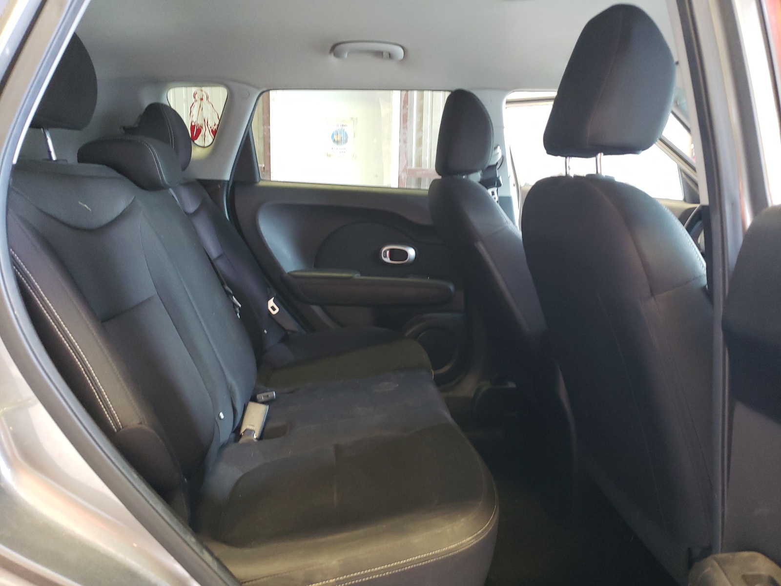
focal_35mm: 26
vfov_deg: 53.1
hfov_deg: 67.3
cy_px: 293
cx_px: 390
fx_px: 587
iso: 289
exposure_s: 1/30
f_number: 1.5
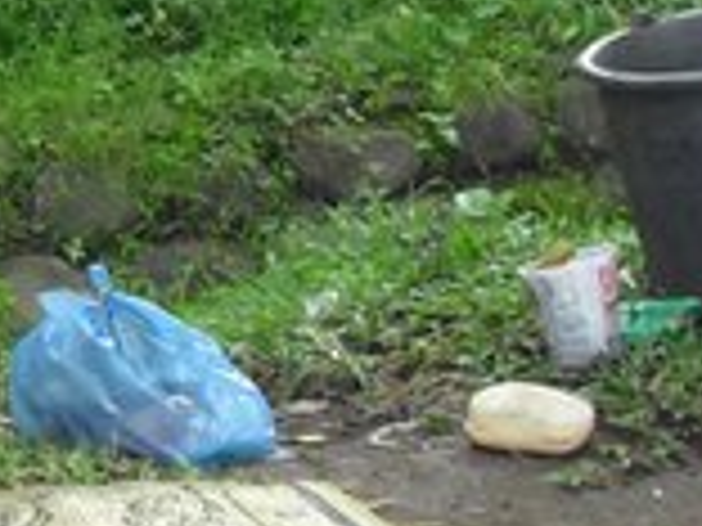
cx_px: -882
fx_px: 5719
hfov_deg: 6.7
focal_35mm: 282
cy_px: 252
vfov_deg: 5.3
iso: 100
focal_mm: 9
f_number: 3.4
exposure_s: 1/160
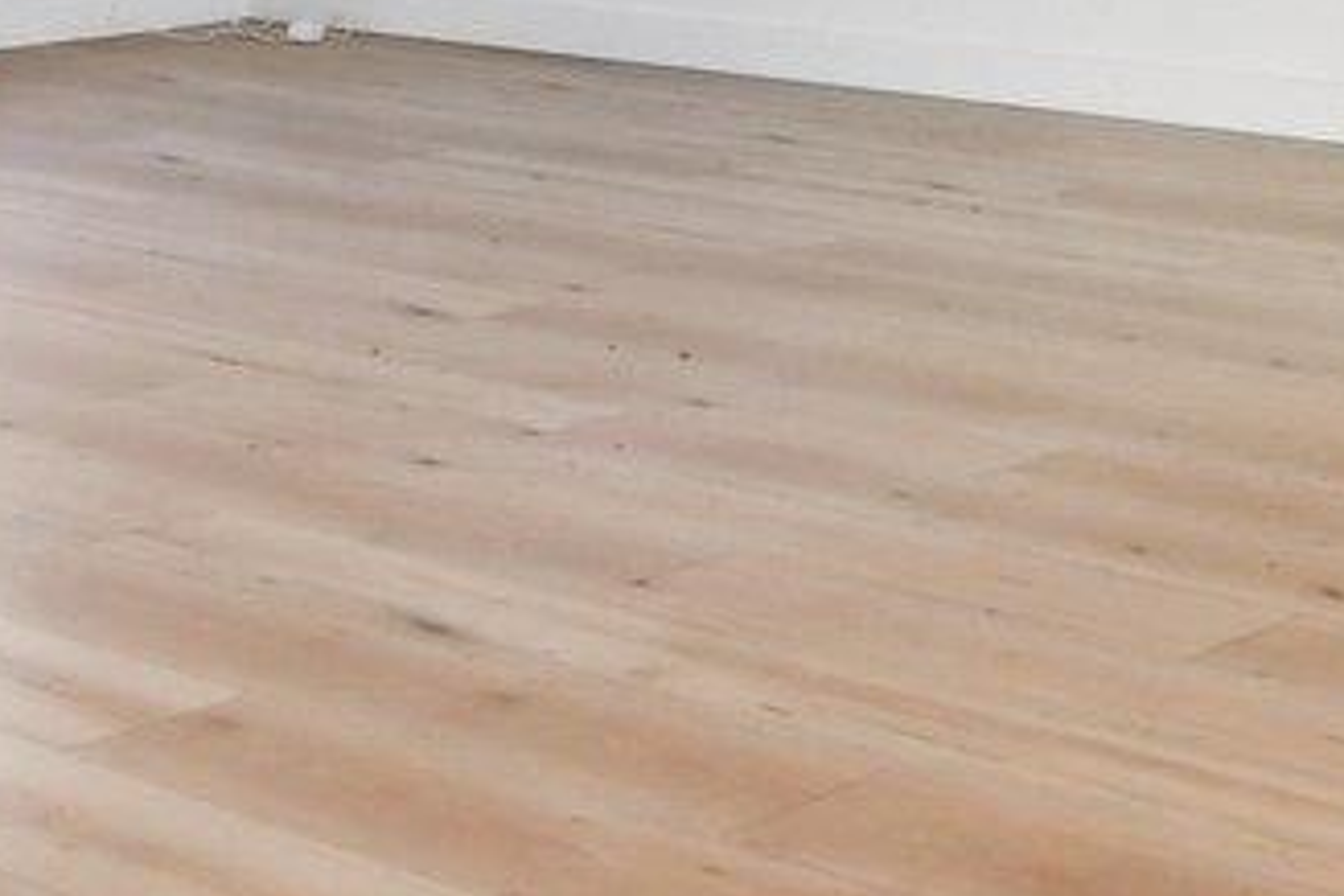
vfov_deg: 13.3
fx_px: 3509
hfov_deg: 21.3
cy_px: -631
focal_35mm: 94
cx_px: 210
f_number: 8
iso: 400
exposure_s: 1/60
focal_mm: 10
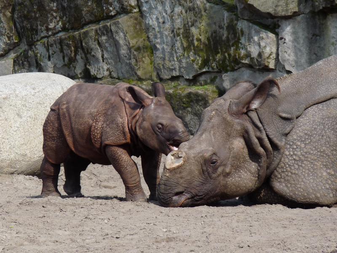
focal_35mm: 474
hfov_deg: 4.2
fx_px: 4615
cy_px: 126
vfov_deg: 3.1
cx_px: 168
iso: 100
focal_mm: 59.5
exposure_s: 1/250
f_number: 5
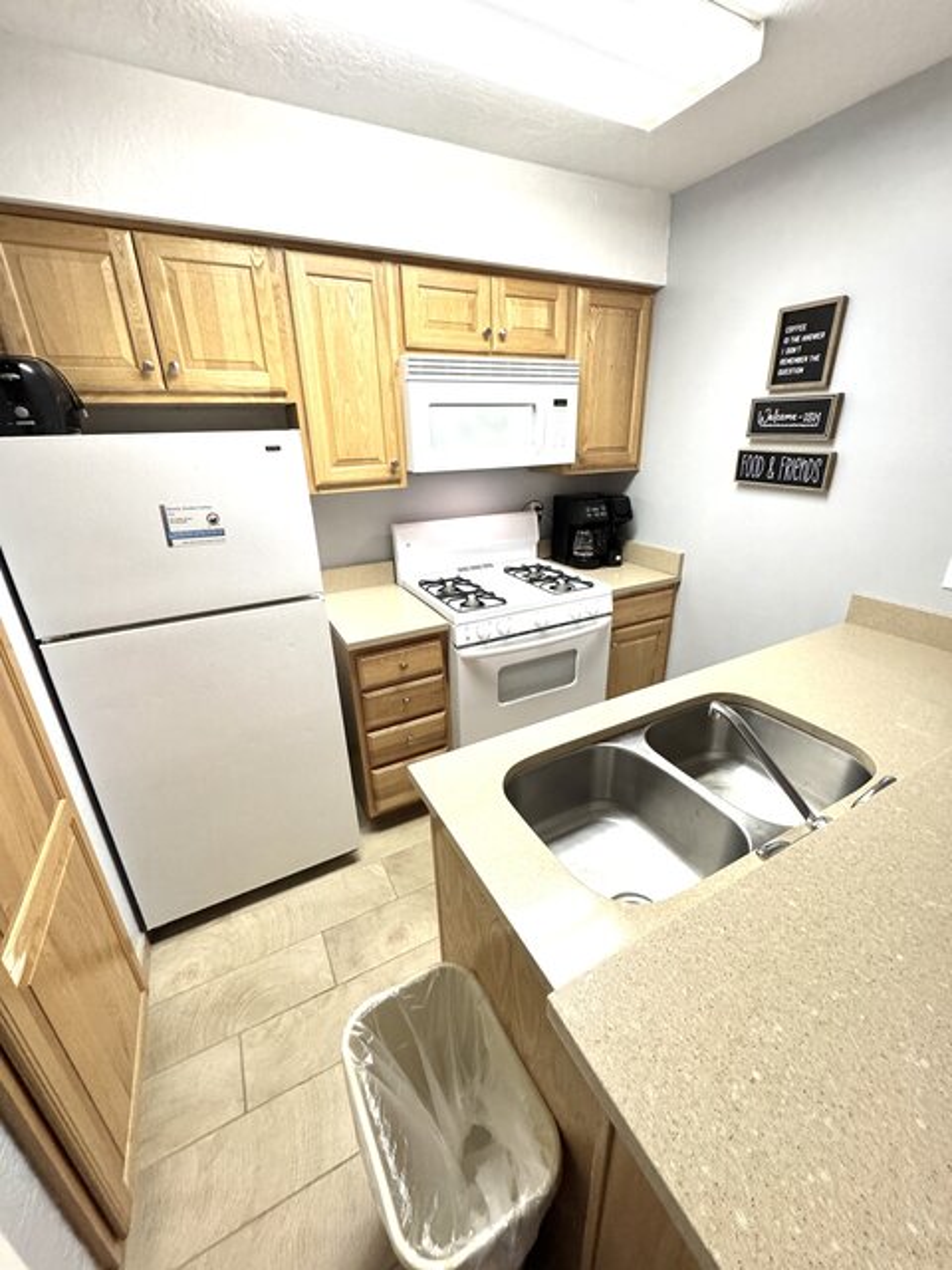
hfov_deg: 85.7
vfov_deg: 102.1
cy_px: 635
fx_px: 513
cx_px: 476
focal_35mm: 14
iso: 320
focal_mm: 2.22
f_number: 2.2
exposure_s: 1/120
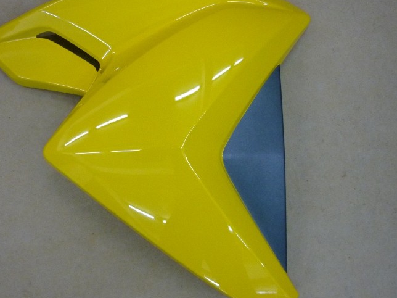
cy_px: 138
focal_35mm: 41
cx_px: 163
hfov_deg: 45.6
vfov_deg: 35.1
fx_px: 470
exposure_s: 1/30
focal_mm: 5.5
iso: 400
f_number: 2.8
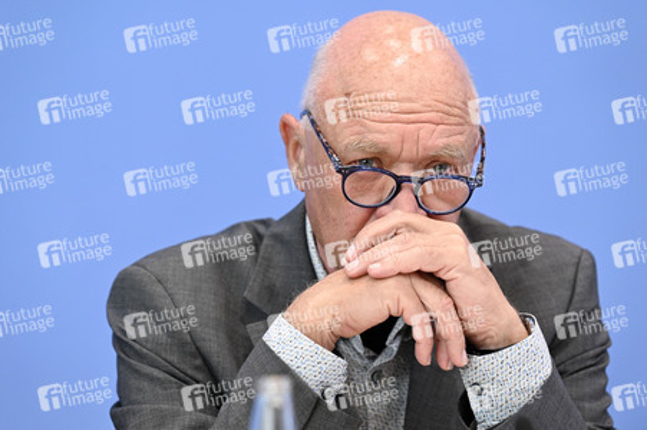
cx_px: 324
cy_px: 215
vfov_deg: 6.9
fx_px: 3592
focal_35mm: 200
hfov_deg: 10.3
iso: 3200
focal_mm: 200
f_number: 4.5
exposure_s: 1/800
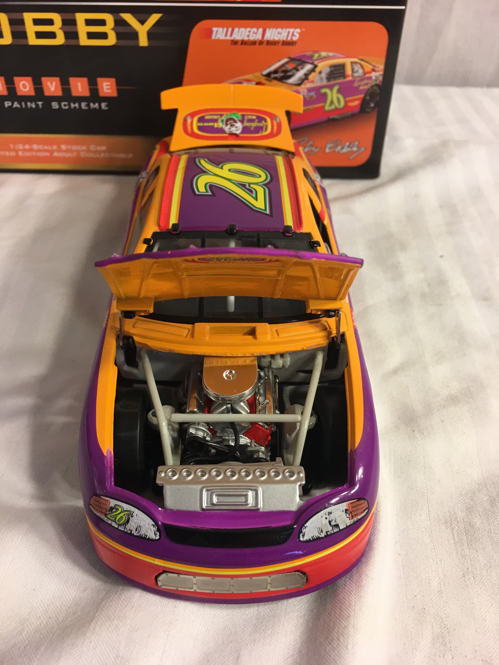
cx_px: 250
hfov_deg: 48.2
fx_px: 557
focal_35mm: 29
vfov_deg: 61.7
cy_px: 332
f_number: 2.2
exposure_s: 1/30
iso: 32
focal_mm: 4.15
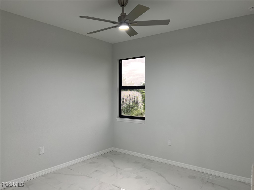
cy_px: 95
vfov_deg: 53.1
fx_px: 191
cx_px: 127
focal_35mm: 26
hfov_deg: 67.3
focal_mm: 5.7
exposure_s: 1/60
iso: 80
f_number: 1.5
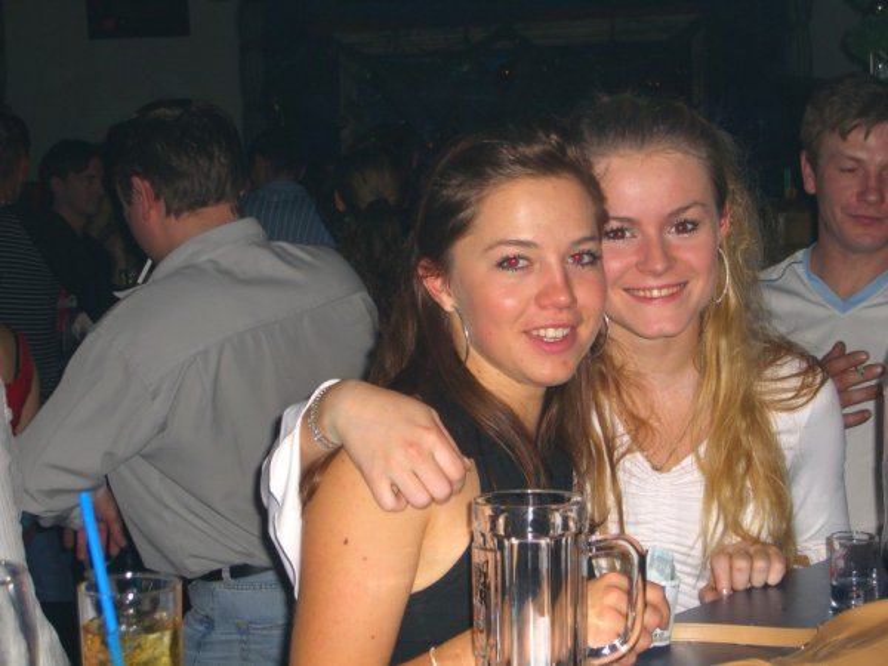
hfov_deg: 28.6
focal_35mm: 68
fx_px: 1744
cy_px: 333
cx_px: 444
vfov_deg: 21.6
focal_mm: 14.2
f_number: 4
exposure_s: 1/60
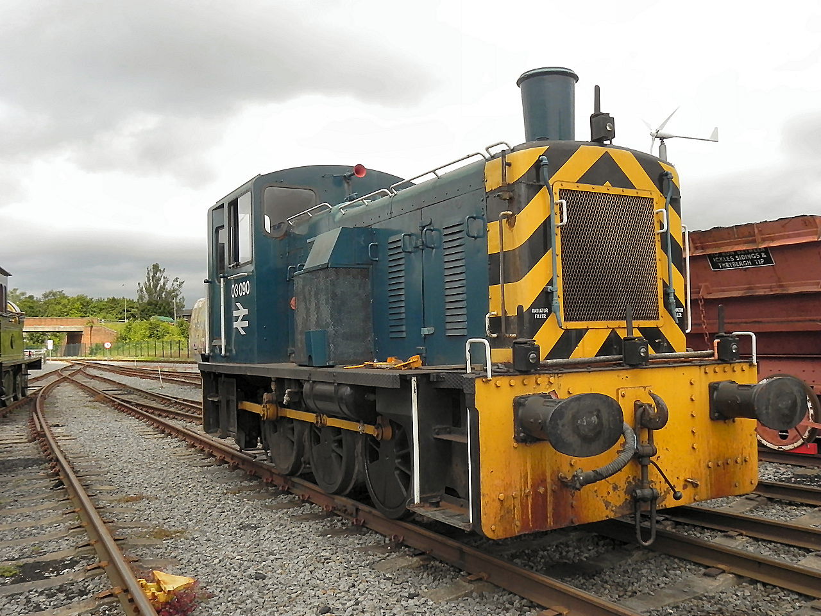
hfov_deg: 55.4
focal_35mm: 33
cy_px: 308
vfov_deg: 42.9
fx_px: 783
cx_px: 410
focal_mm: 5.9
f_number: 6.3
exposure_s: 1/279
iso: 160
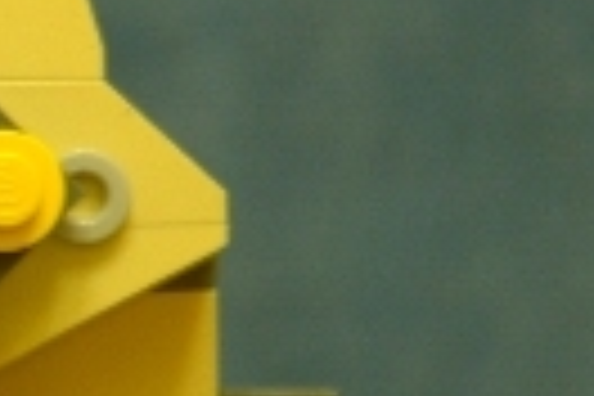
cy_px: 151
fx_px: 30457
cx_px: -286
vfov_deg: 0.7
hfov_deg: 1.1
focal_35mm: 1846
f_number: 6.3
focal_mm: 270
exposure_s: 1/3
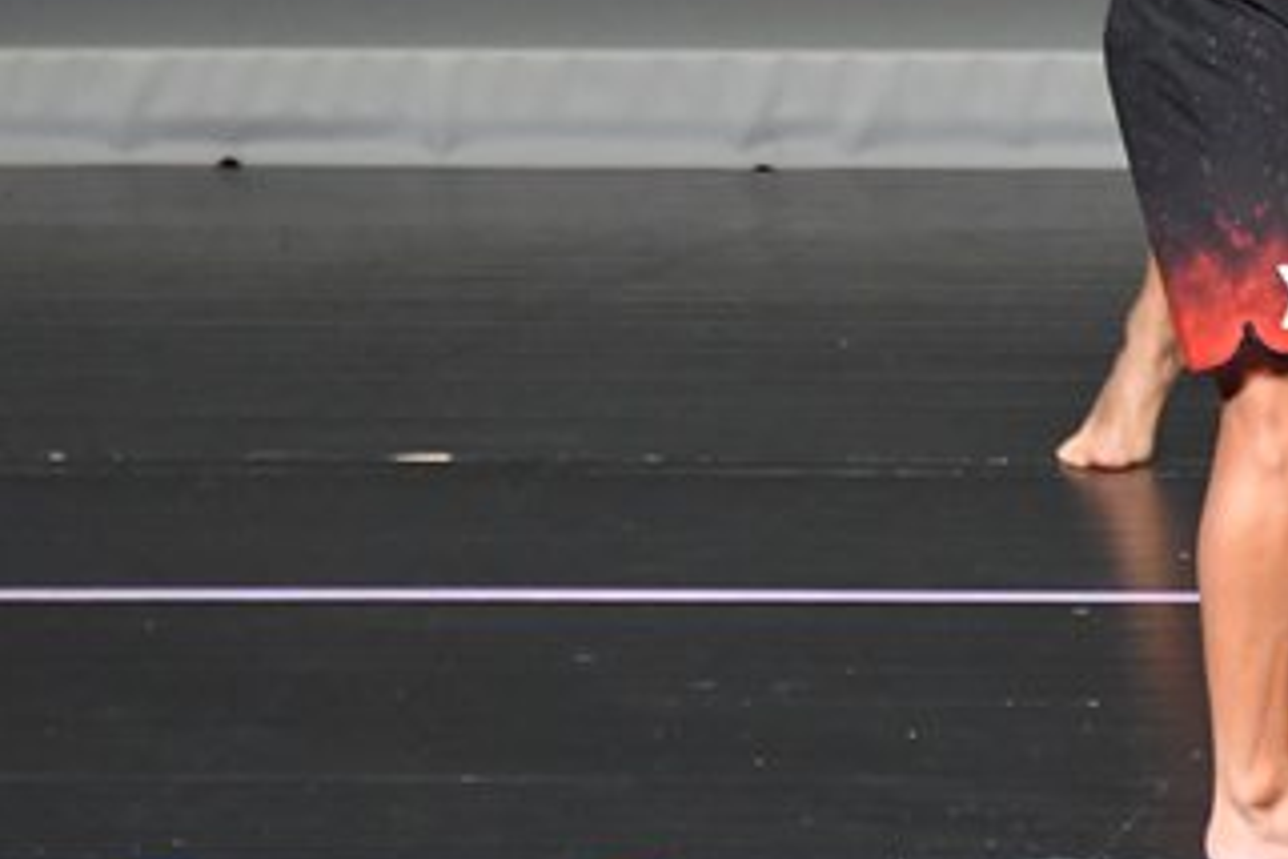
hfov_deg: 2.3
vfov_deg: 1.5
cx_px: 1471
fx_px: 32341
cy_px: 8
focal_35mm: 904
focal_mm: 250
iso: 5000
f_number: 5.6
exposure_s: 1/400
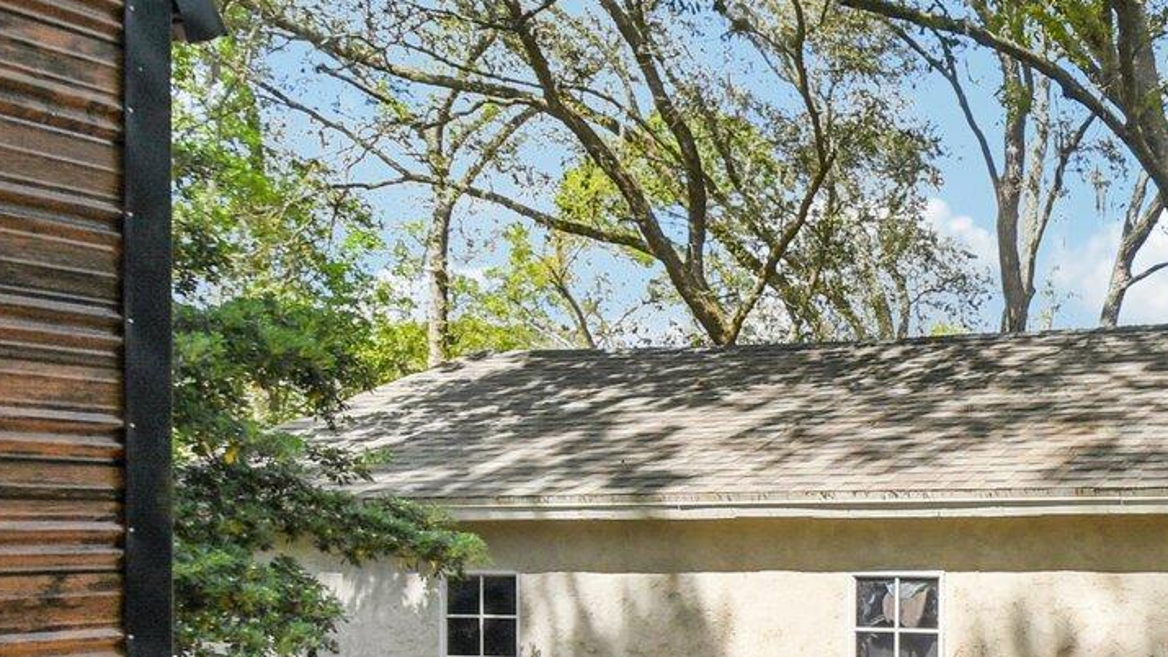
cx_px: 1287
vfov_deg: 26.0
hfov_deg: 37.8
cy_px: 540
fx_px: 1394
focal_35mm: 45
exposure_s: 1/400
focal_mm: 10
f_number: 8
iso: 400
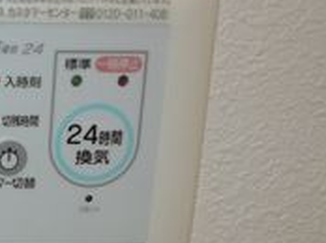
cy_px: 249
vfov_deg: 14.1
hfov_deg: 17.5
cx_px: -137
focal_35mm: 103
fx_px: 969
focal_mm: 5
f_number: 3.1
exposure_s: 1/60
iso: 125
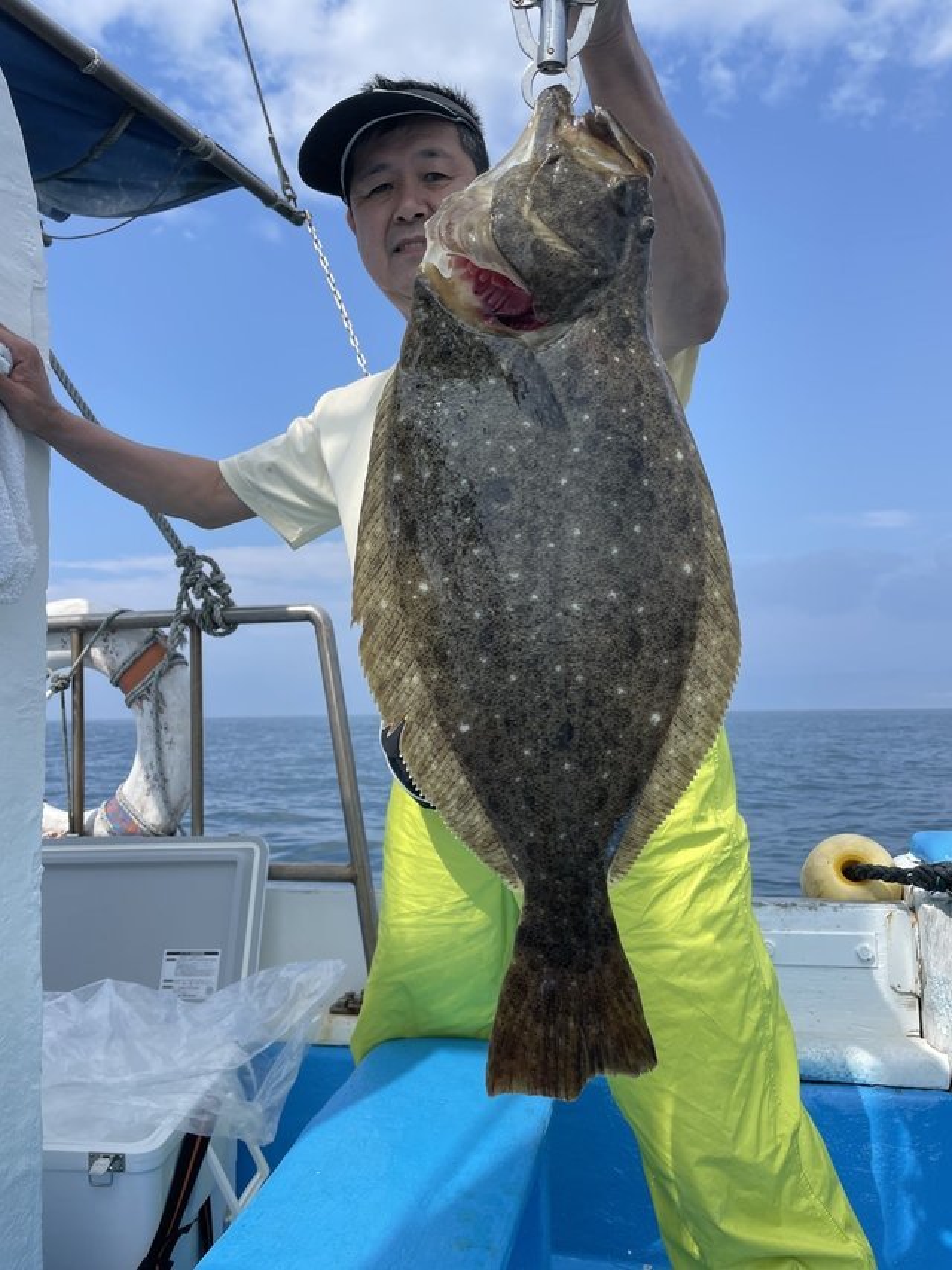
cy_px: 635
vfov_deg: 67.3
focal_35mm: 26
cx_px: 476
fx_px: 954
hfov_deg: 53.0
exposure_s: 1/2817
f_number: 1.6
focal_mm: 4.2
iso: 32
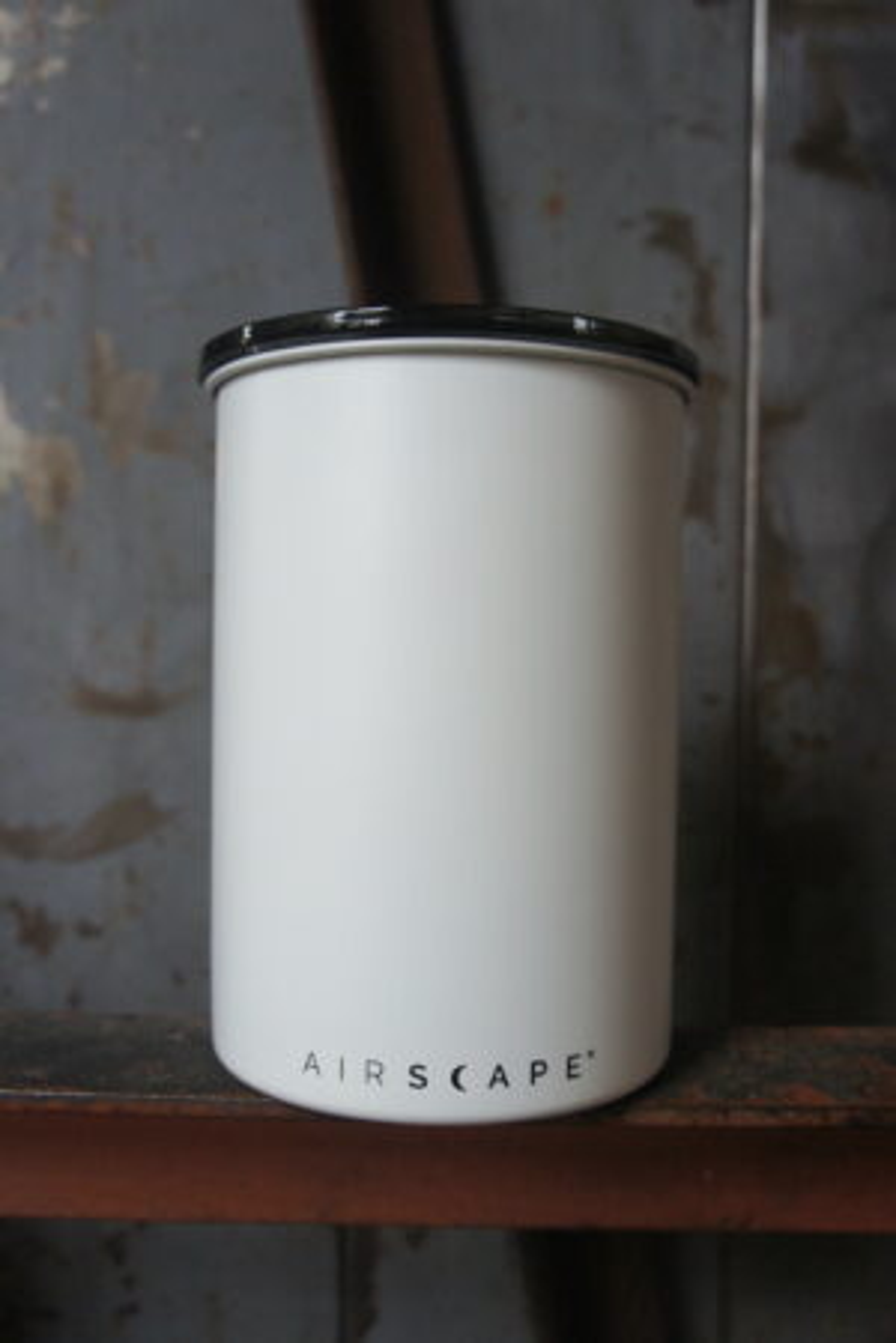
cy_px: 672
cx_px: 448
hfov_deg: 41.7
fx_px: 1176
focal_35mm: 32
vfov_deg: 59.5
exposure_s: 1/40
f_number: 4
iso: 800
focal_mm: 21
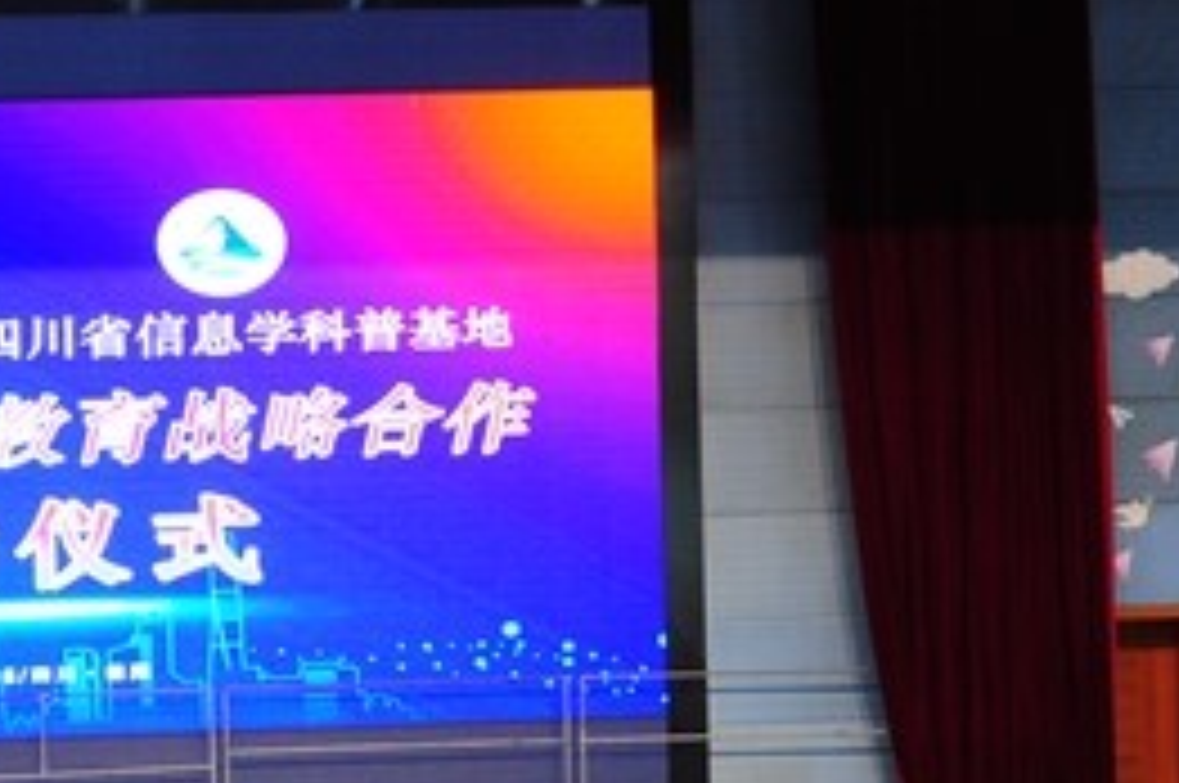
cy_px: 655
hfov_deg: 18.1
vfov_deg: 12.4
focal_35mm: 110
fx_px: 3598
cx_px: 4
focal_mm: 24
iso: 400
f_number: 2.8
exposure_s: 1/30
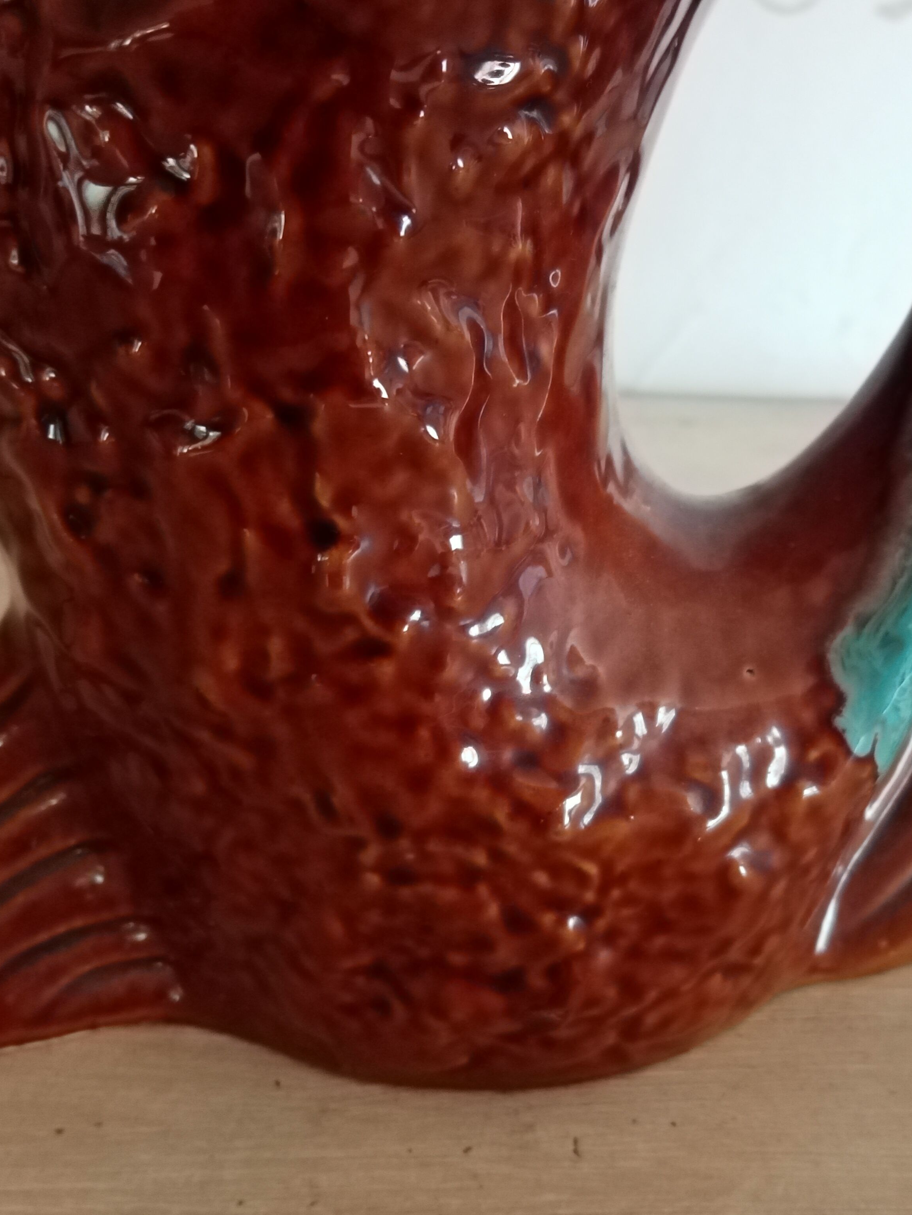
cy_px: 607
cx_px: 590
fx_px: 1229
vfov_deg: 52.6
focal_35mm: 35
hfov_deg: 40.3
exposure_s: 1/25
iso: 761
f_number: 1.8
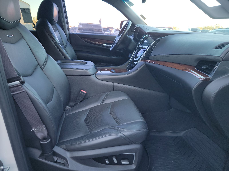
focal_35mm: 24
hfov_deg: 71.6
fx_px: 159
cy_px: 86
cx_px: 114
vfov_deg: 56.8
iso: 171
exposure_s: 1/59
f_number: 1.8
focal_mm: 6.7
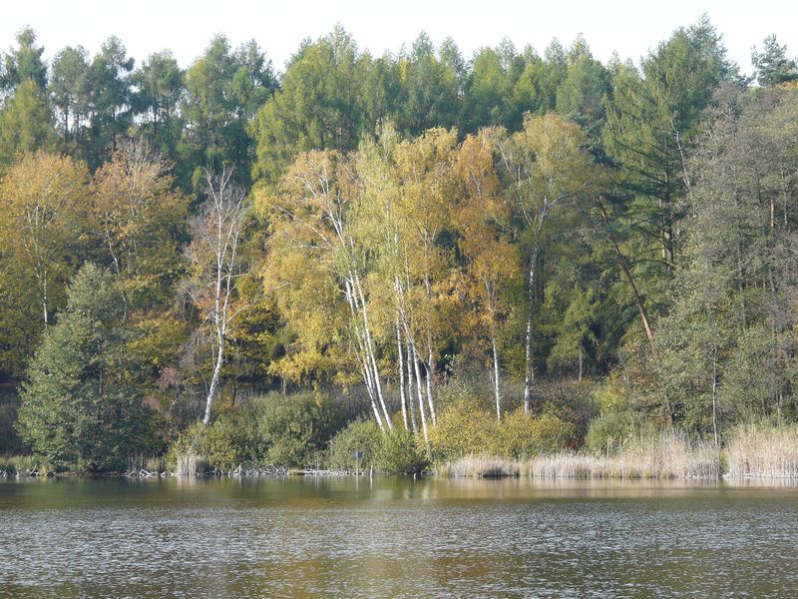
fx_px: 2836
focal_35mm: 123
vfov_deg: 12.0
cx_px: 399
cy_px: 300
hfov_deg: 16.0
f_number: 4.5
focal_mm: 20.2
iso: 100
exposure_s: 1/250
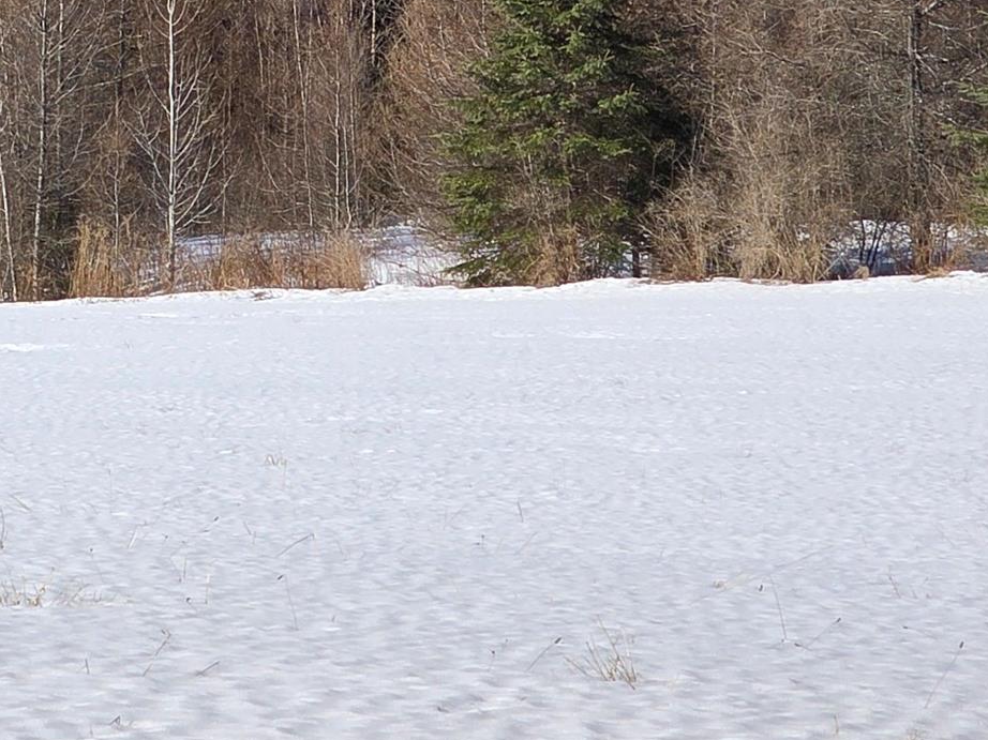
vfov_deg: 6.4
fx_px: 6563
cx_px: -241
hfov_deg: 8.5
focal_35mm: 230
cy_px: -384
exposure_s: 1/2476
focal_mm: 7.9
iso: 50
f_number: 2.4
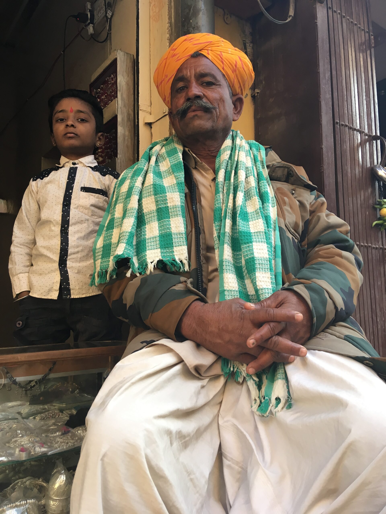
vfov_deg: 61.7
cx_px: 193
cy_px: 257
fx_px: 431
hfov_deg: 48.2
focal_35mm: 29
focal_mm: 4.15
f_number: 2.2
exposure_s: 1/33
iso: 32
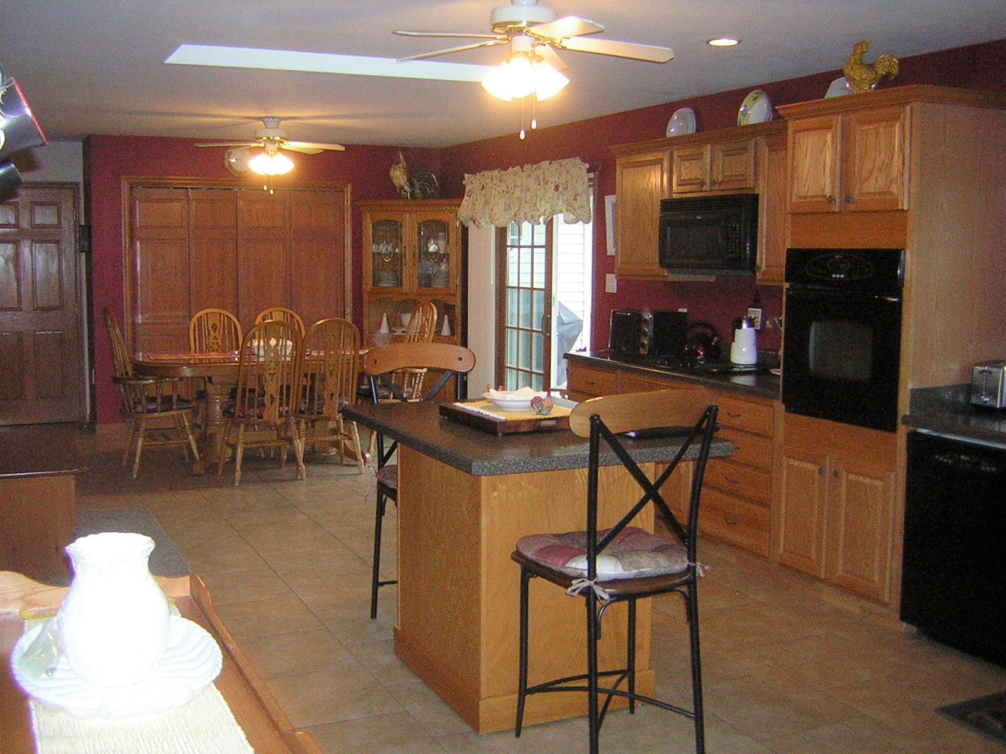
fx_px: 1046
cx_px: 503
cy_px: 377
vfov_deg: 39.7
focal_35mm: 36
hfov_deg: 51.4
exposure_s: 1/60.1
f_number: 2.6
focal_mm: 4.7
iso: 175
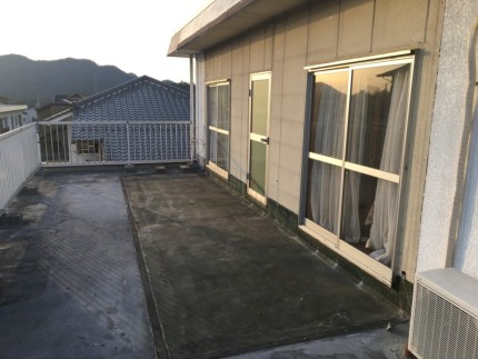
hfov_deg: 61.6
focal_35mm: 29
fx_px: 401
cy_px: 180
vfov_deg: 48.3
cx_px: 239
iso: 25
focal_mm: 4.15
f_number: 2.2
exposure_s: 1/349
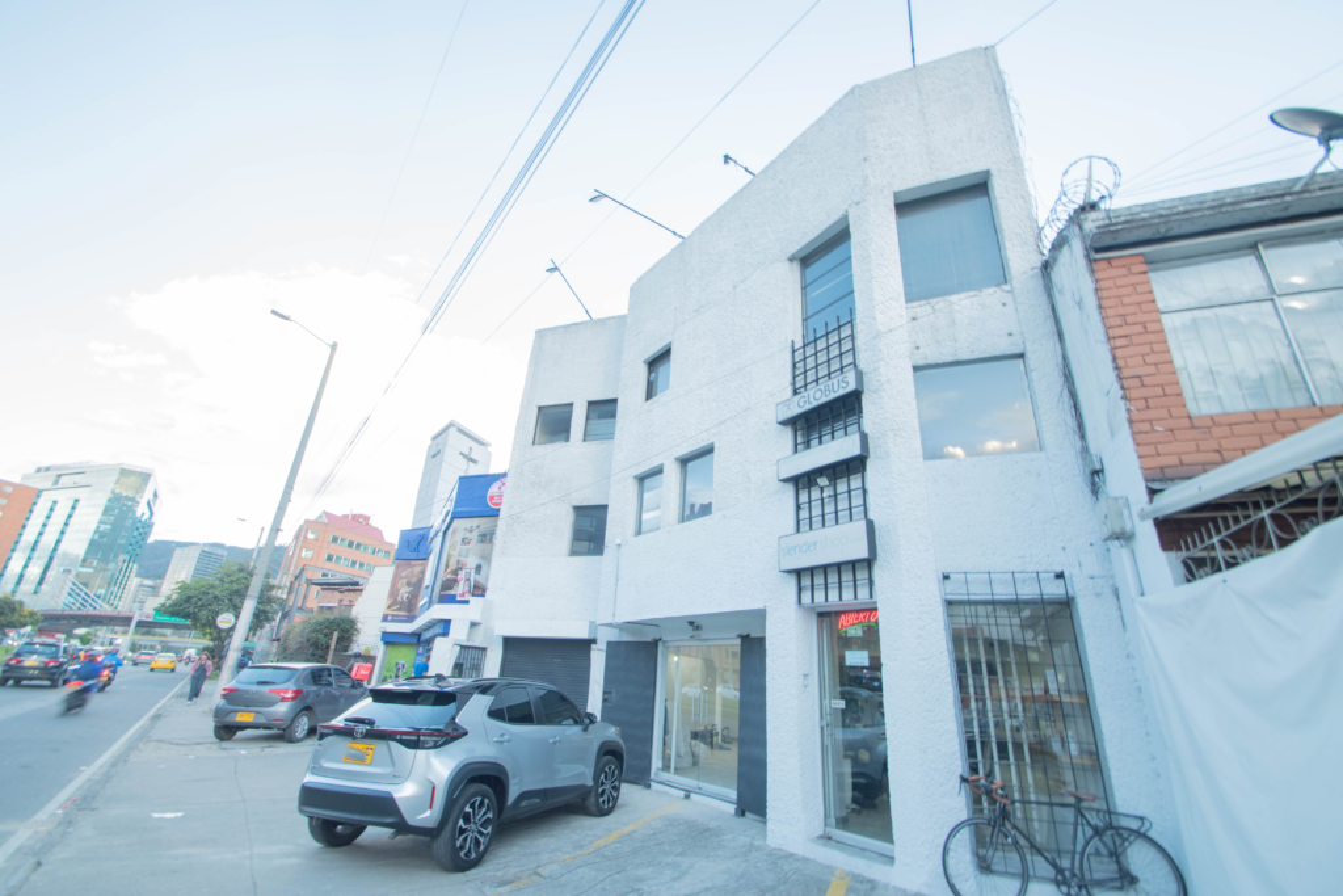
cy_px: 448
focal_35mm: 15
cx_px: 672
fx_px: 560
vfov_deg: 77.3
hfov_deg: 100.4
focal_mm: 10
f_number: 7.1
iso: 100
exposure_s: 1/13
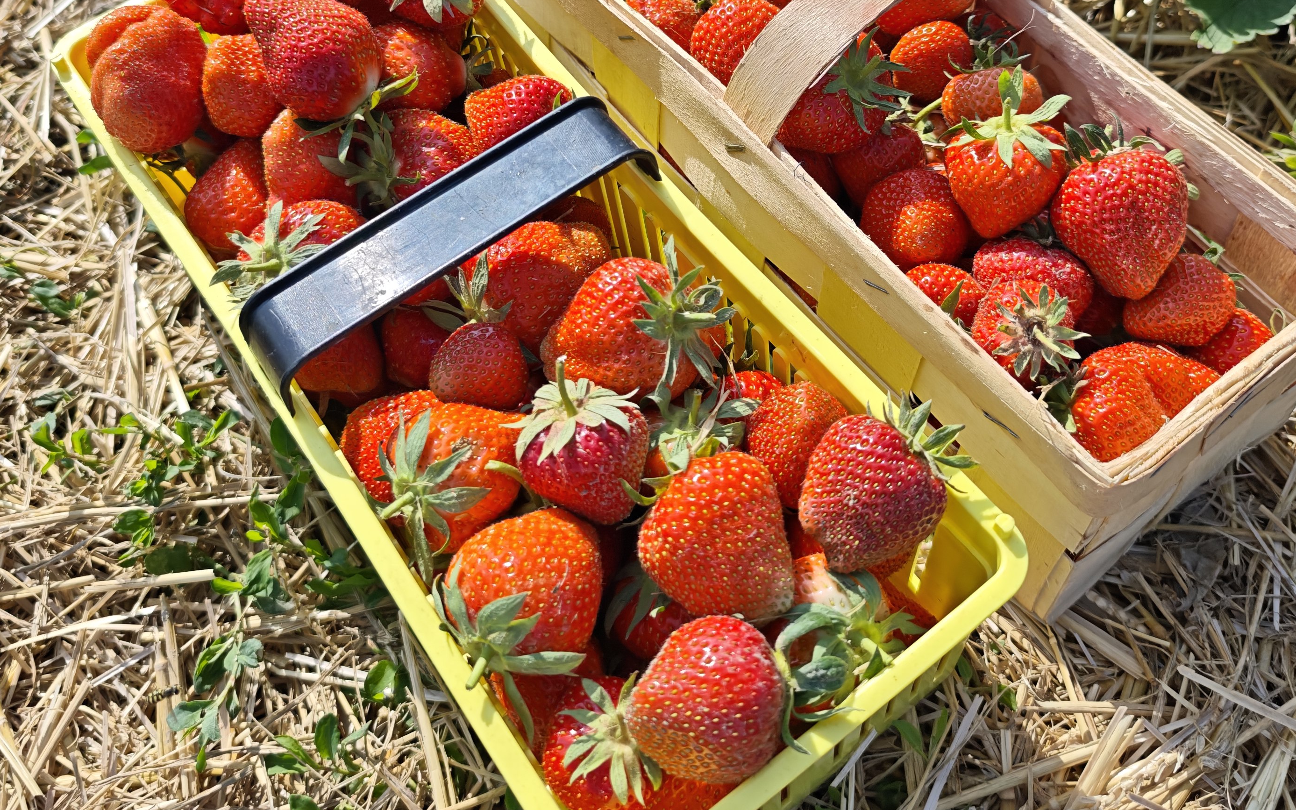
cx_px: 648
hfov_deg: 54.0
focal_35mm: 36
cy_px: 210
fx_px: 1272
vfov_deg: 34.6
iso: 50
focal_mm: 8.72
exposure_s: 1/2403
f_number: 1.63
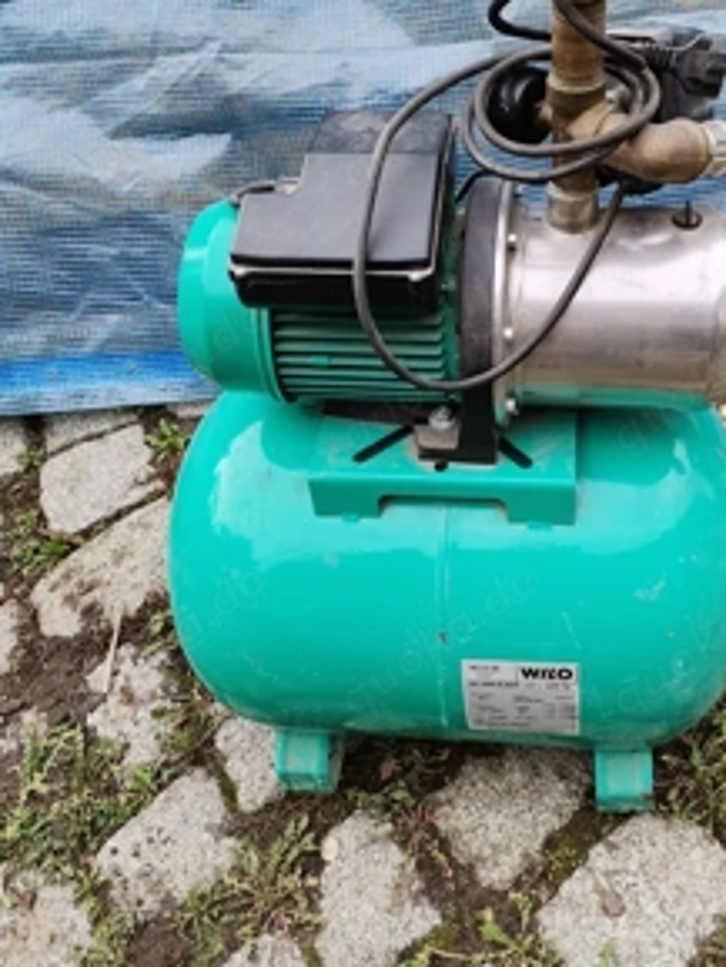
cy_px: 405
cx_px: 478
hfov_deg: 39.3
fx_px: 1006
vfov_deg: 51.1
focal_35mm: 36
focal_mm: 4.75
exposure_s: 1/259
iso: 50
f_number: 1.8
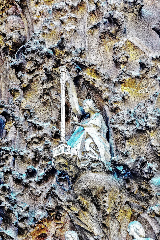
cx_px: 80
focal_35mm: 105
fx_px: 702
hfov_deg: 13.0
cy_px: 120
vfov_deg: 19.5
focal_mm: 70
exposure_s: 1/200
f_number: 5
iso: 250
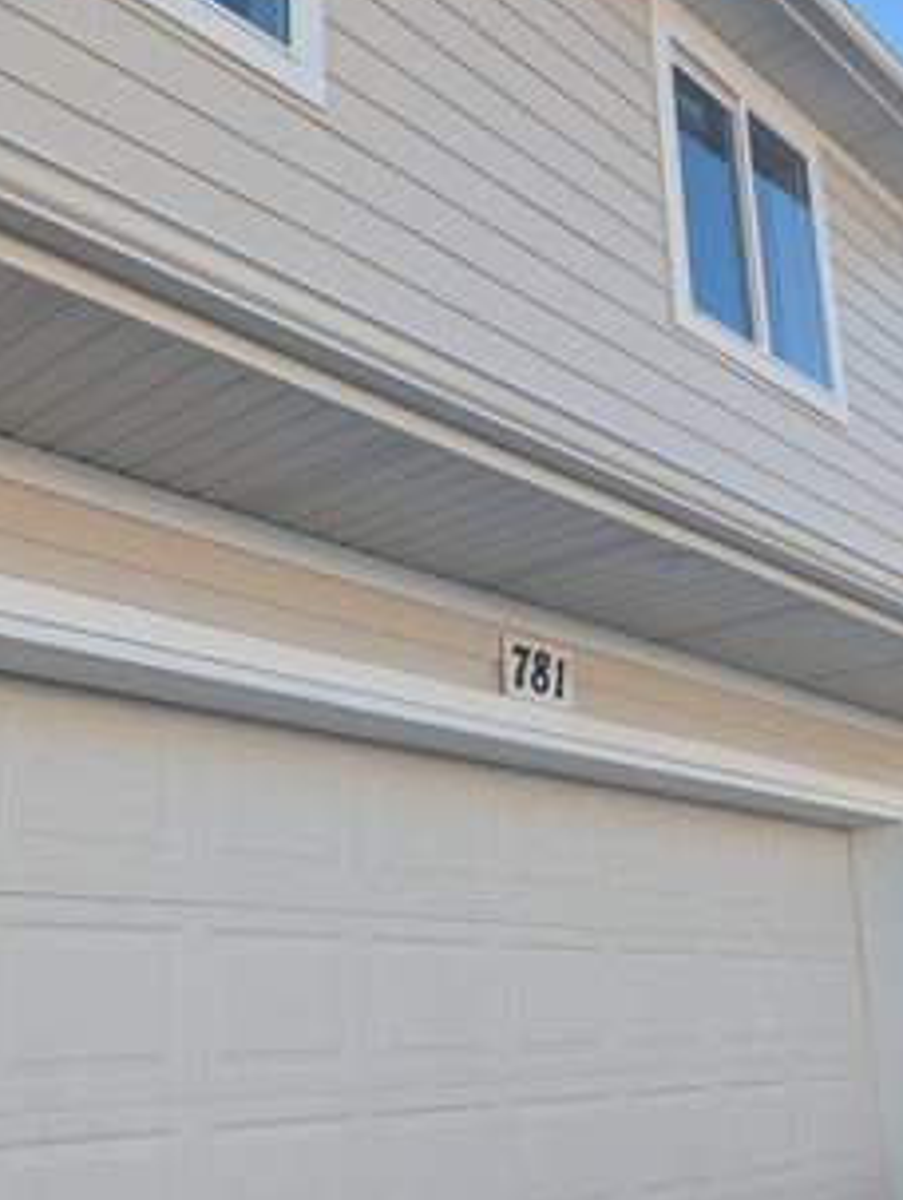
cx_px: 295
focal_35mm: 38
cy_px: 701
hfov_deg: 37.4
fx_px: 1319
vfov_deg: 48.7
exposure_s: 1/456
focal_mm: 6.9
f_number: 1.68
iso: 43
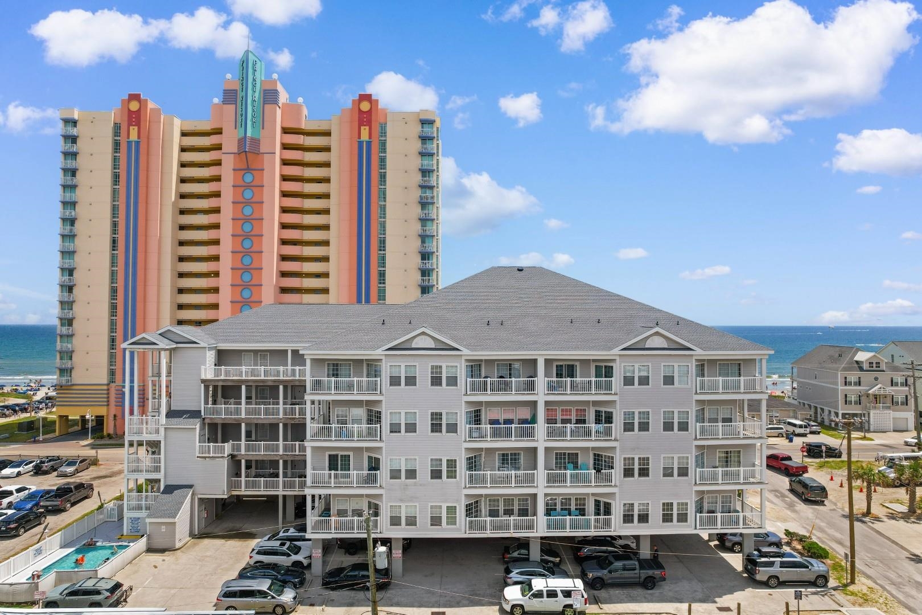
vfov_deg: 57.2
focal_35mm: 22
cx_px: 461
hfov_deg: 78.6
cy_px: 308
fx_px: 563
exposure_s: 1/640
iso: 100
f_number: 2.8
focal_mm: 8.38
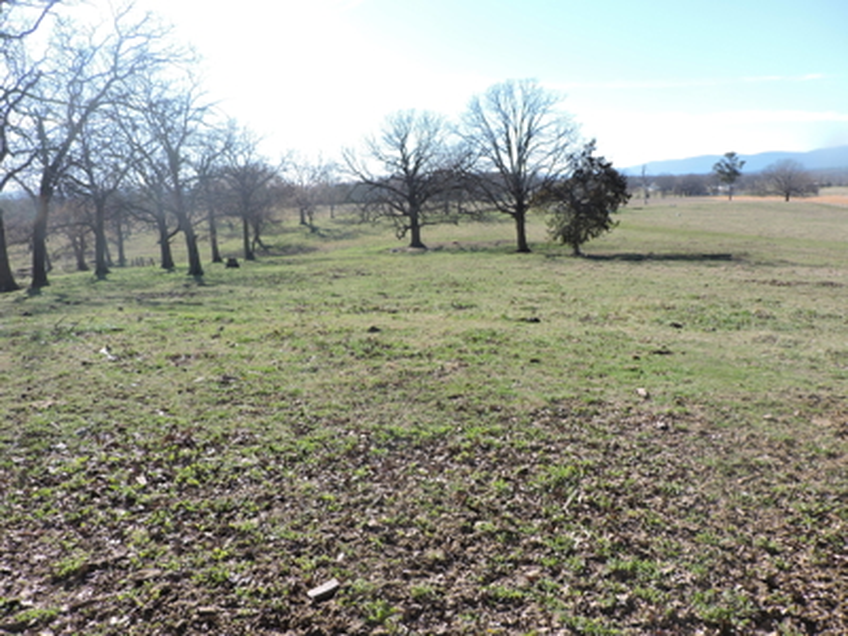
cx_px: 424
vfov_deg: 56.8
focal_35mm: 24
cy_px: 318
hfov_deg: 71.6
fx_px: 588
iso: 100
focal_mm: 4.3
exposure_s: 1/640
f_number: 3
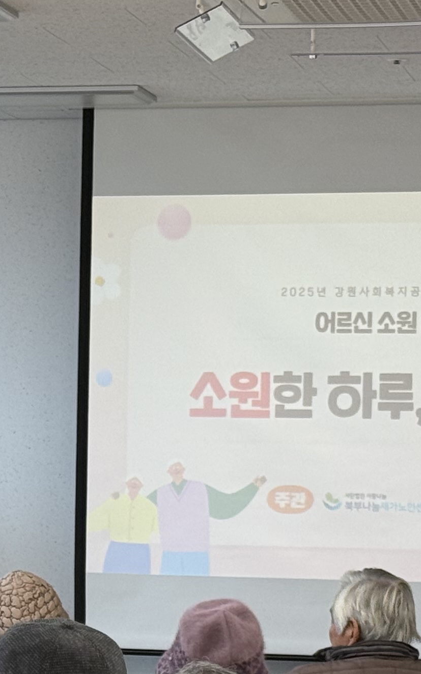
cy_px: 627
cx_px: -9
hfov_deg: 8.4
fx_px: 2847
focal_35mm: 155
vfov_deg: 13.4
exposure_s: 1/60
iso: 64
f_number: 1.78
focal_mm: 6.76
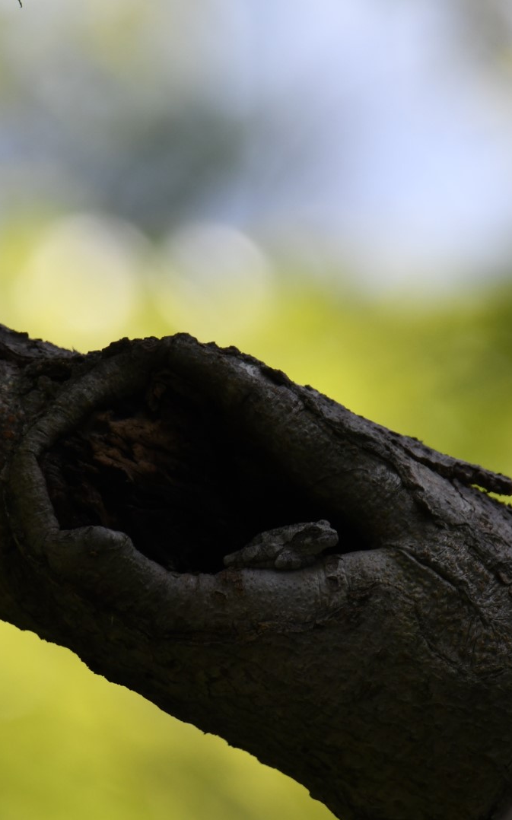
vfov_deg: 1.5
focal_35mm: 1379
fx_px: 30812
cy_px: 410
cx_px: 236
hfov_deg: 1.0
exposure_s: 1/1000
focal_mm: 600
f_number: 7.1
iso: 800
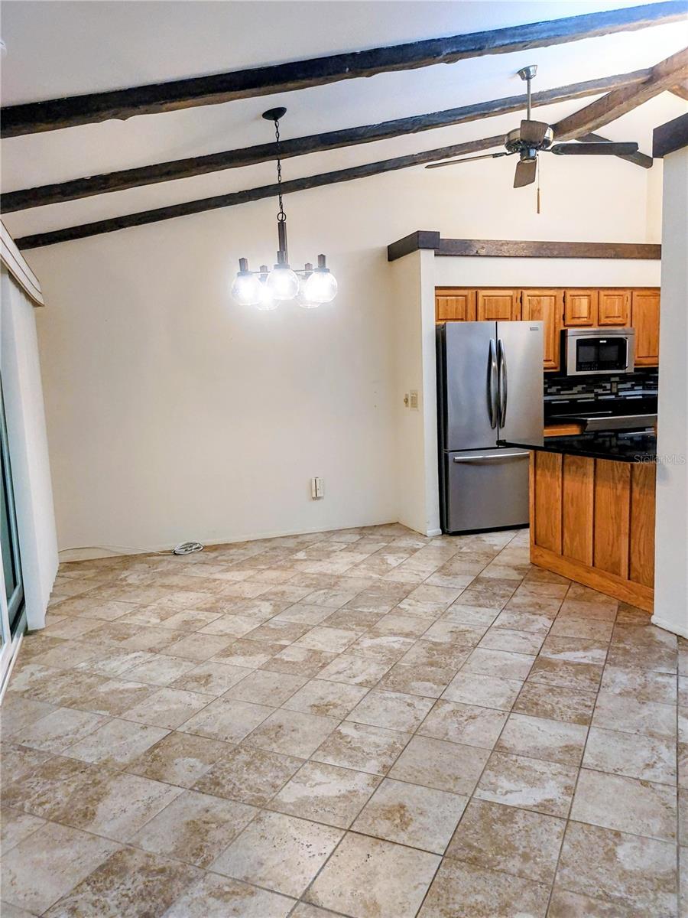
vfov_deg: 71.6
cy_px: 459
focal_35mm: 24
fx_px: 636
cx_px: 344
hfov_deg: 56.8
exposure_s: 1/60
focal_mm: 5.23
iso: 200
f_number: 1.8
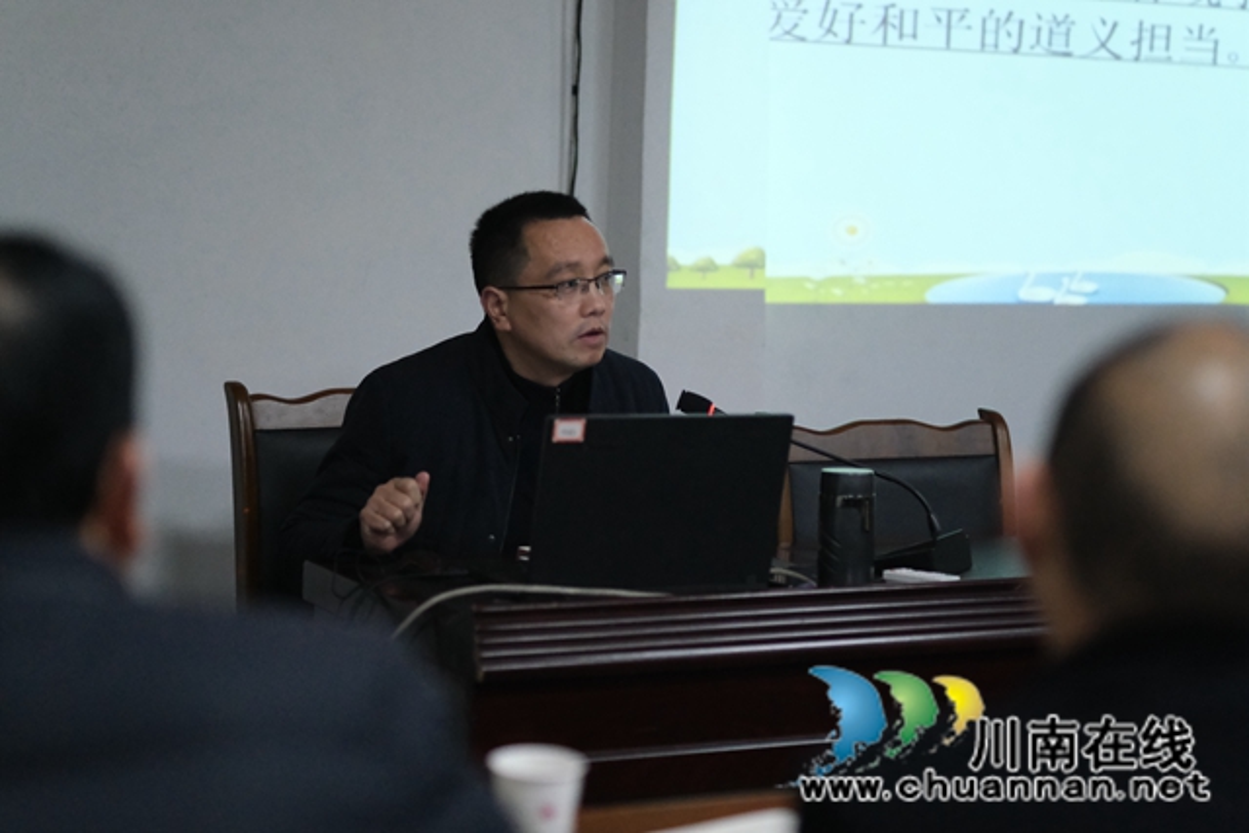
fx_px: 2603
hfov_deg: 27.0
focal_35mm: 75
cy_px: 416
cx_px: 624
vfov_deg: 18.2
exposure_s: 1/2000
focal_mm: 50
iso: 6400
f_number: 1.4
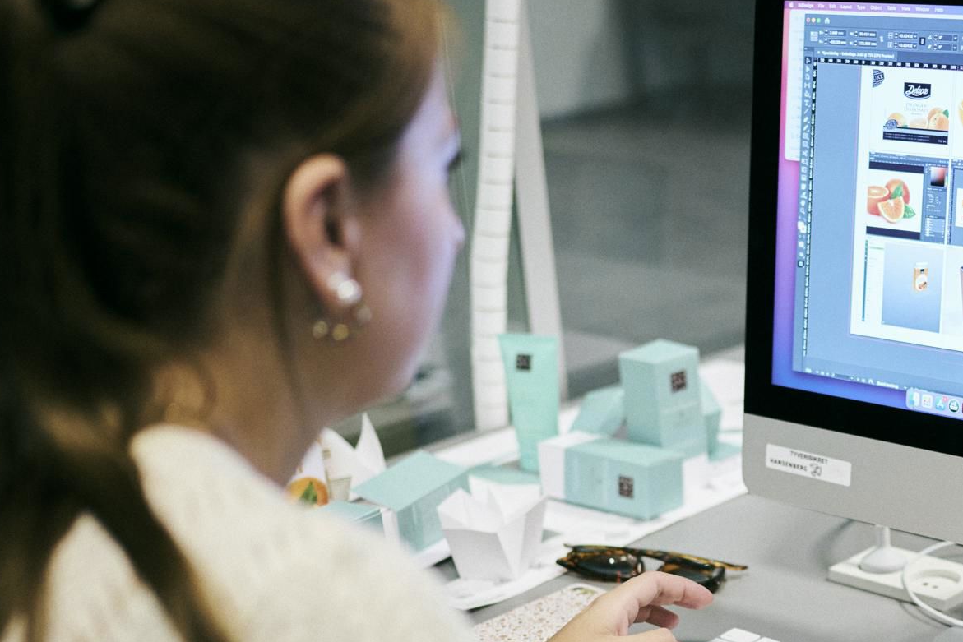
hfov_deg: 26.3
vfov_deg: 18.1
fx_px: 1980
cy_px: 578
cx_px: 888
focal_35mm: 74
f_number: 1.8
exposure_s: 1/160
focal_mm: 35
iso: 500
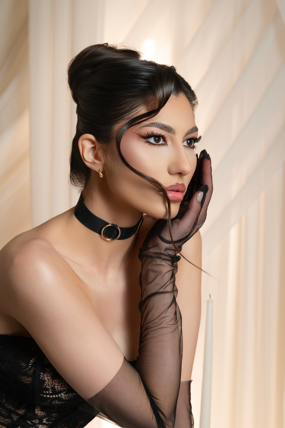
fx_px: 690
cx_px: 142
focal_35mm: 58
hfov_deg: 23.3
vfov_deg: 34.5
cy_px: 214
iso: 1600
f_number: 5.6
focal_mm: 58
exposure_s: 1/200
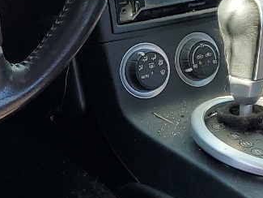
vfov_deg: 11.6
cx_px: -47
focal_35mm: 128
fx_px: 973
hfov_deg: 14.9
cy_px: 98
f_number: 1.5
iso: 50
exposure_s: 1/217
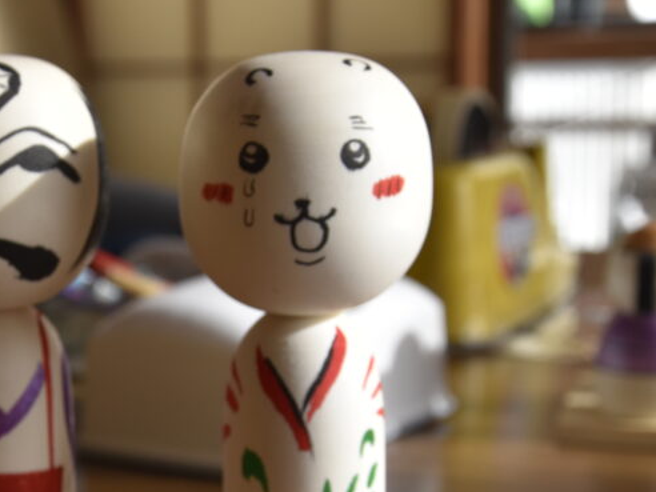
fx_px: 2160
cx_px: 80
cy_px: 398
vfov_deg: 12.9
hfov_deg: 17.0
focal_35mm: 114
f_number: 8
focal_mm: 38
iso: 400
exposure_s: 1/250
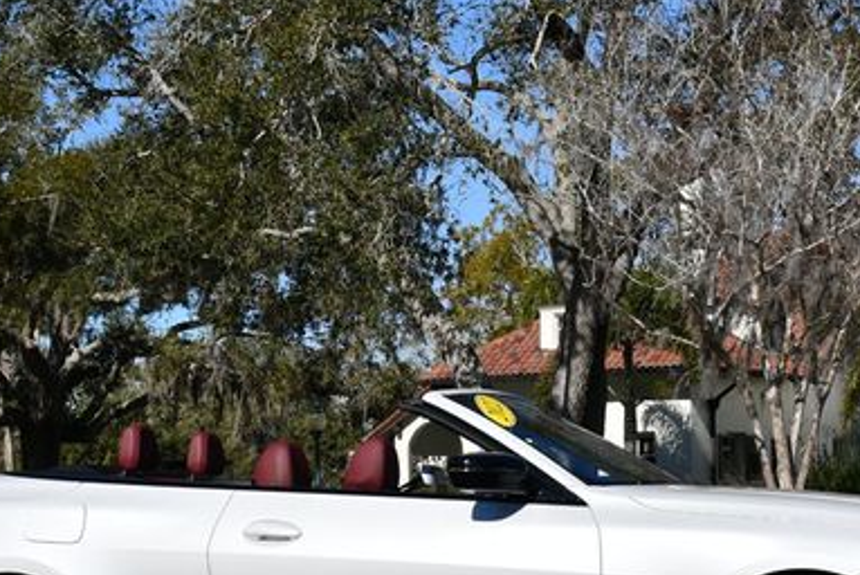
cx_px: 467
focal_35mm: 87
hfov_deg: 23.4
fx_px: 2080
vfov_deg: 15.7
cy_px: 362
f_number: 9
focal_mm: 26
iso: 100
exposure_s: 1/320
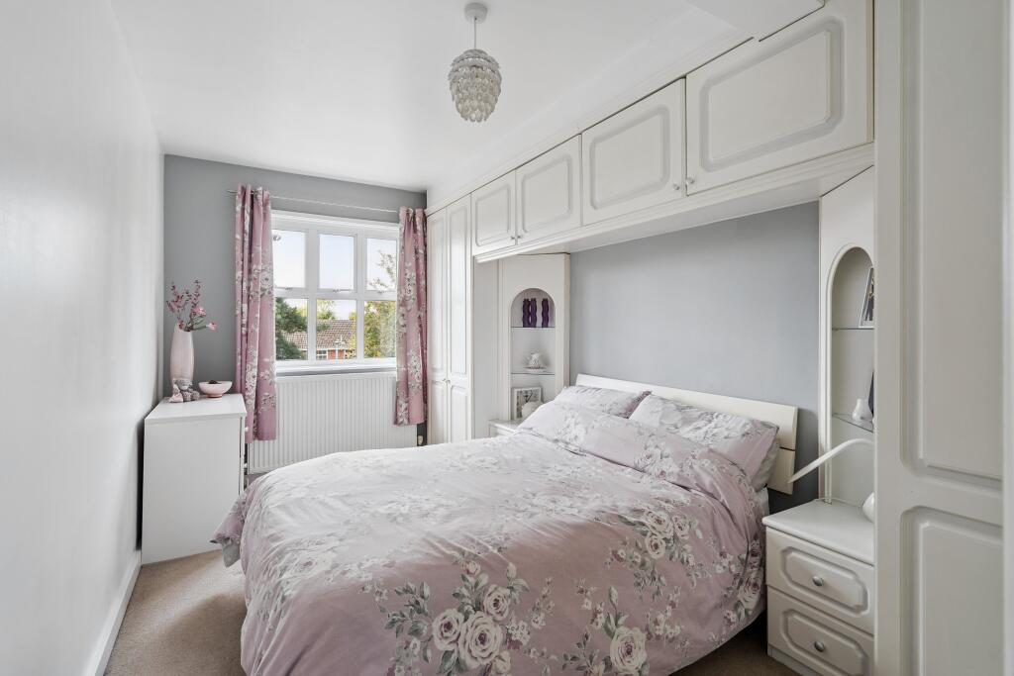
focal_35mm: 16
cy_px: 338
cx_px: 507
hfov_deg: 96.7
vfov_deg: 73.8
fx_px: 451
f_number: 5.6
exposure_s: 1/15
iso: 320
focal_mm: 16
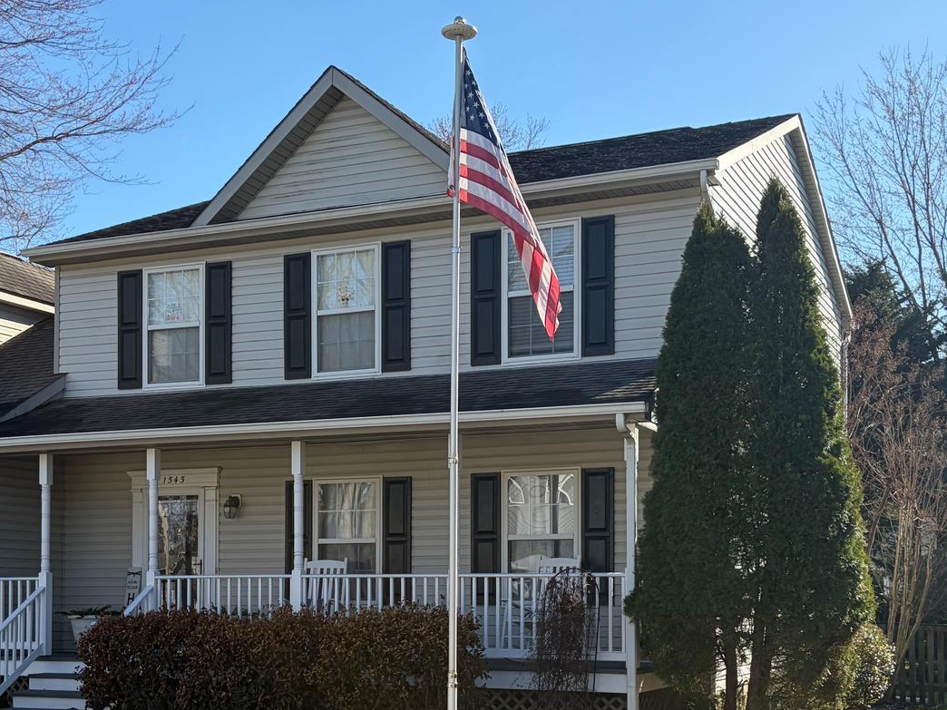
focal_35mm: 51
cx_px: 436
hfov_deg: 37.5
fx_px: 1395
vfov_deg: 28.1
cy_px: 547
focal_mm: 5.96
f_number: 1.6
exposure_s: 1/2208
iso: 64
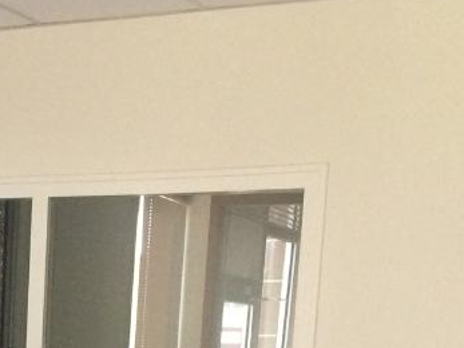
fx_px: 1434
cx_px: -56
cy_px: 624
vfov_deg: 12.6
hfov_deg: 17.7
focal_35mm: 107
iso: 200
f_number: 2.2
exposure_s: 1/33
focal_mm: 4.15
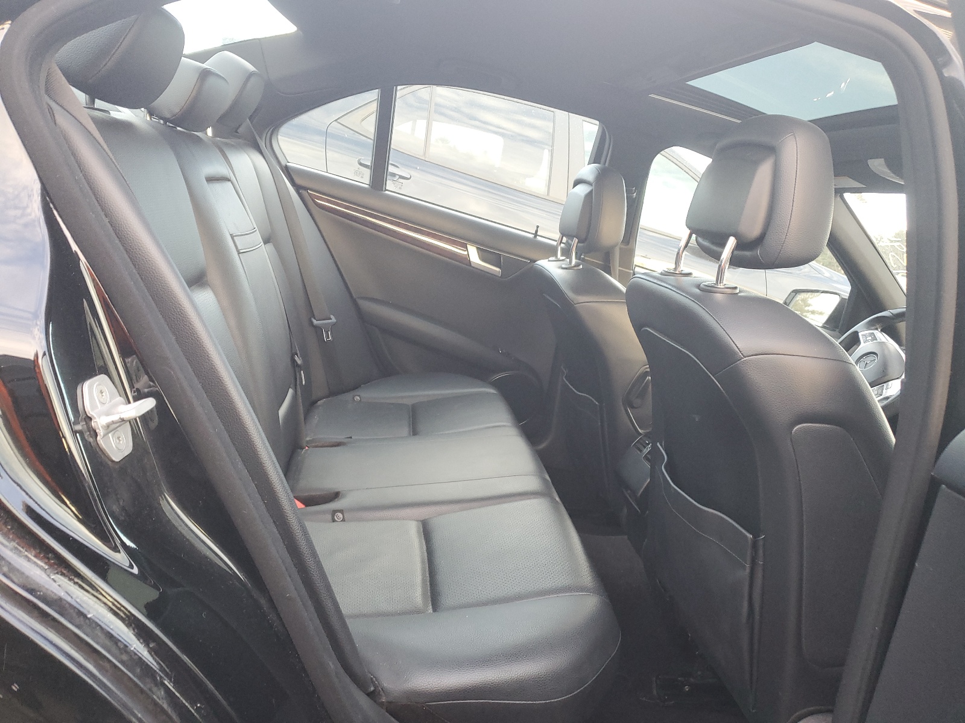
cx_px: 482
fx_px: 725
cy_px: 362
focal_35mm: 26
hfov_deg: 67.3
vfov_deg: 53.1
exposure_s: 1/60.2
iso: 122
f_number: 1.5
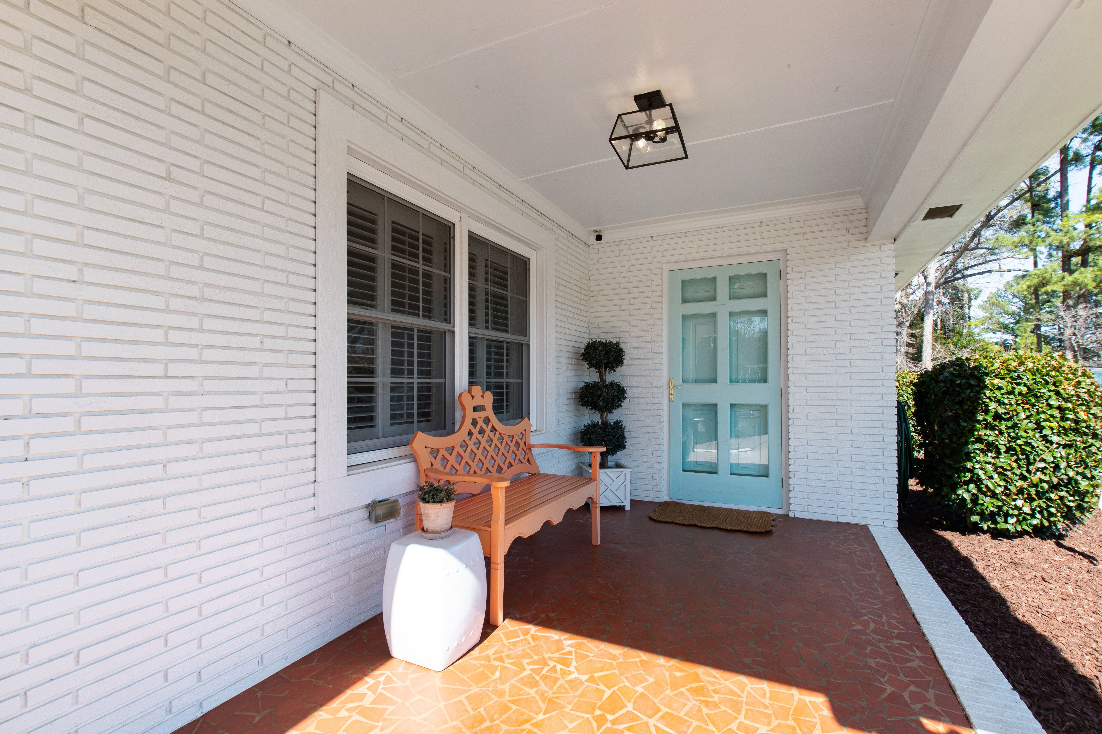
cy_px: 367
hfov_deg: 100.4
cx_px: 551
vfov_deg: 77.3
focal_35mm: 15
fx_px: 459
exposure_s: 1/250
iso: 100
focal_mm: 10
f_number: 8
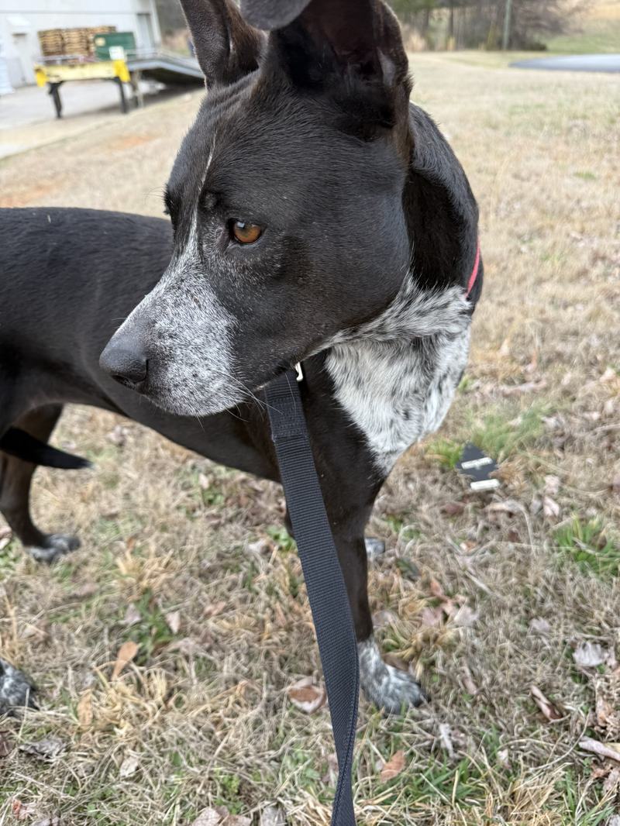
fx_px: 573
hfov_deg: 56.8
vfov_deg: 71.6
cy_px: 413
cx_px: 310
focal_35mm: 24
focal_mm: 6.76
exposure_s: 1/204
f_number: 1.78
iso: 64
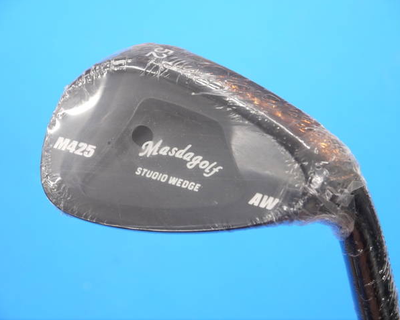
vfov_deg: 17.5
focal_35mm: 88
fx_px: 1042
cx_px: 192
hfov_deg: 21.7
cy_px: 160
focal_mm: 42
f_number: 5.6
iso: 800
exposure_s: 1/80
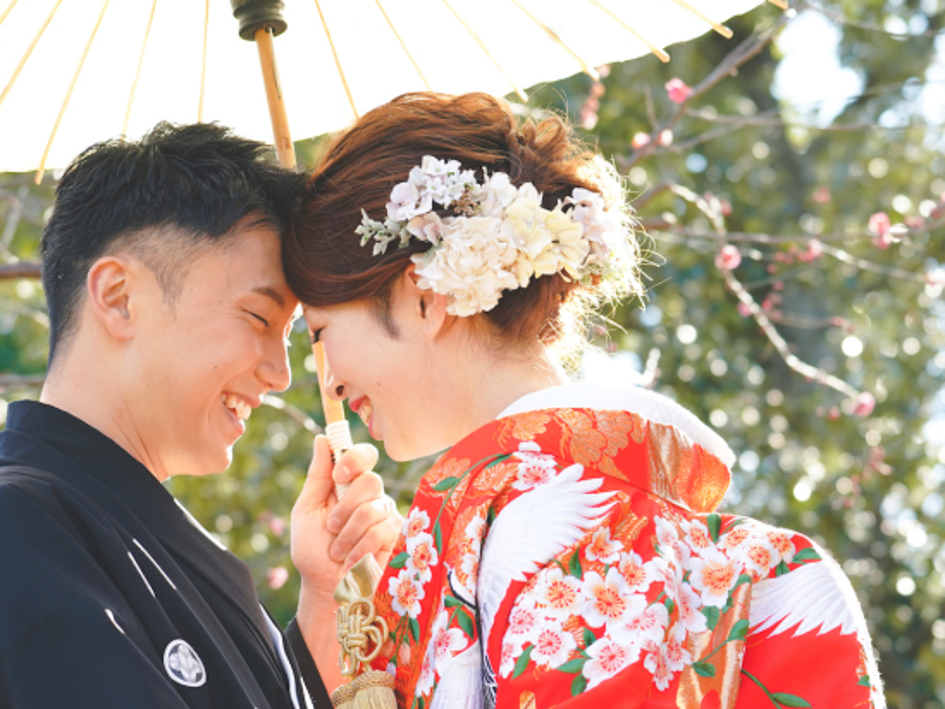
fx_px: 5734
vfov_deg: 7.1
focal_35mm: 210
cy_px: 450
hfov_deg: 9.4
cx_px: 448
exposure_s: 1/125
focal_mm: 100
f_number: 7.1
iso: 400
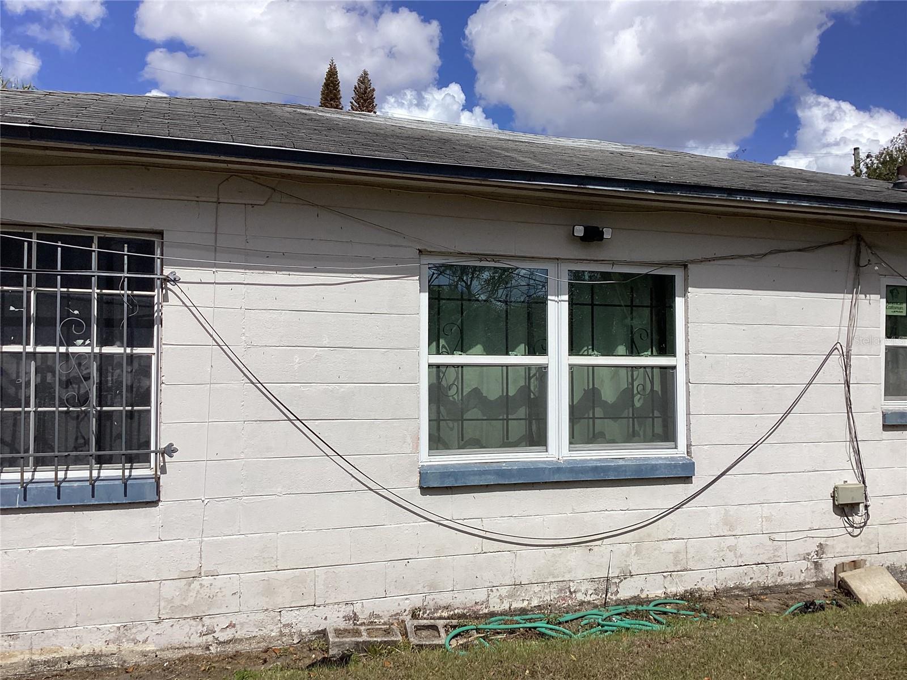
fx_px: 812
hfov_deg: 58.4
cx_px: 454
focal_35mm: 31
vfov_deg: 45.4
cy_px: 340
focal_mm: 3.3
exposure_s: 1/3546
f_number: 2.4
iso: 25
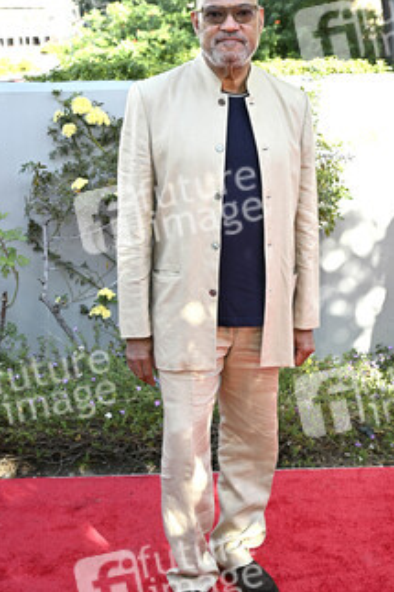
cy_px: 302
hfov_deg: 25.9
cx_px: 222
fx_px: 855
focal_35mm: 52
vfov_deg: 38.2
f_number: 5.6
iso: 640
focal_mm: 42
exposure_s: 1/320
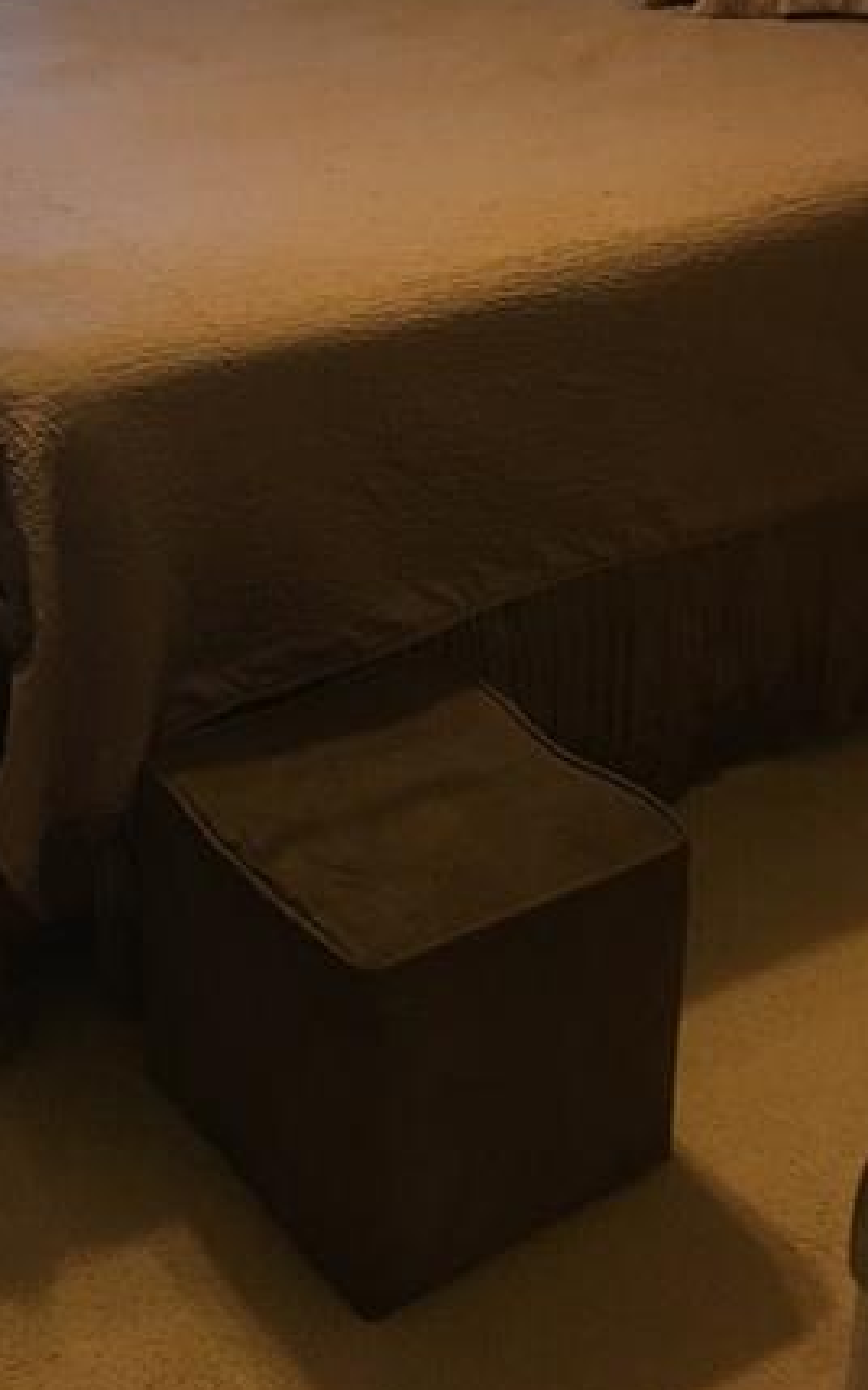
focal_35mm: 55
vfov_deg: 35.3
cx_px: 91
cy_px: 217
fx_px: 2082
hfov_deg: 23.0
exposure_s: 1/30
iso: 125
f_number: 2.2
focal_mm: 4.15
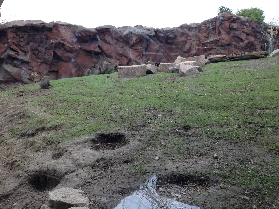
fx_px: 266
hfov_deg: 55.4
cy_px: 104
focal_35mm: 33
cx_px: 140
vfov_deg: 42.9
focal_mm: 4.13
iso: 50
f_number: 2.4
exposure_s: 1/354
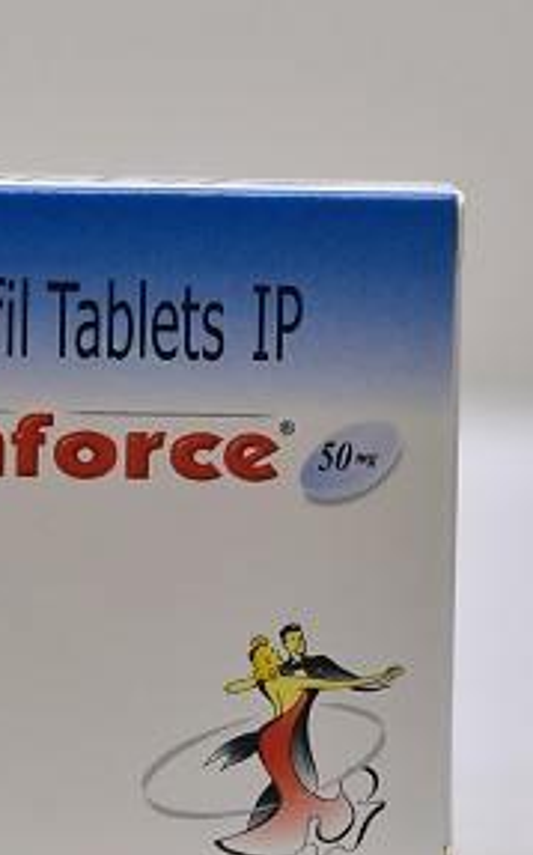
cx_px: 77
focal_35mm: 224
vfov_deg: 9.4
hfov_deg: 5.8
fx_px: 5214
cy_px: 581
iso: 1600
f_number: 4.5
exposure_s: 1/125
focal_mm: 120
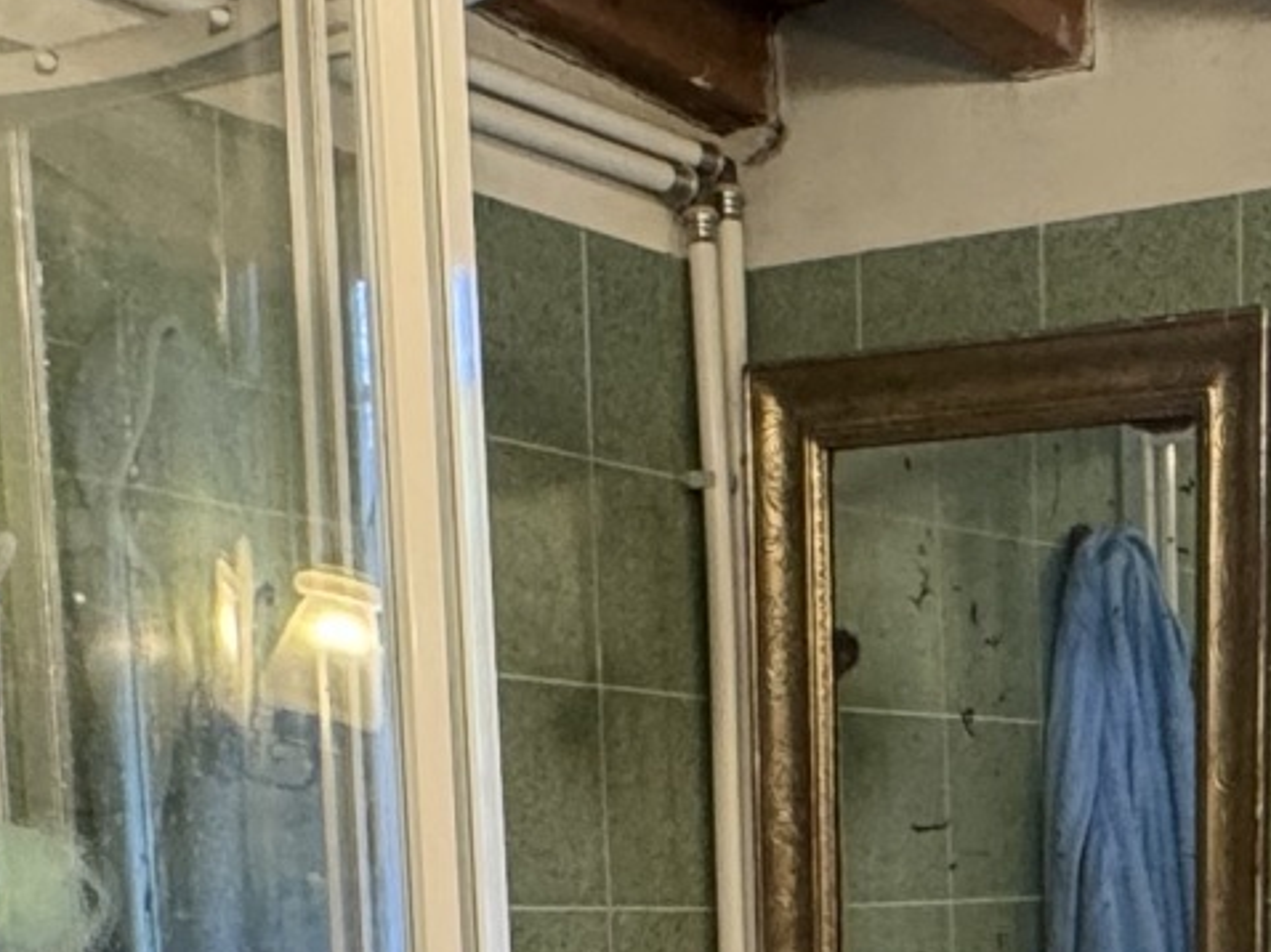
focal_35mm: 75
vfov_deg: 17.8
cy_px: 1372
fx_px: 2752
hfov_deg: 25.0
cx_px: 1199
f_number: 2.2
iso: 320
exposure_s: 1/50
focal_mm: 2.22
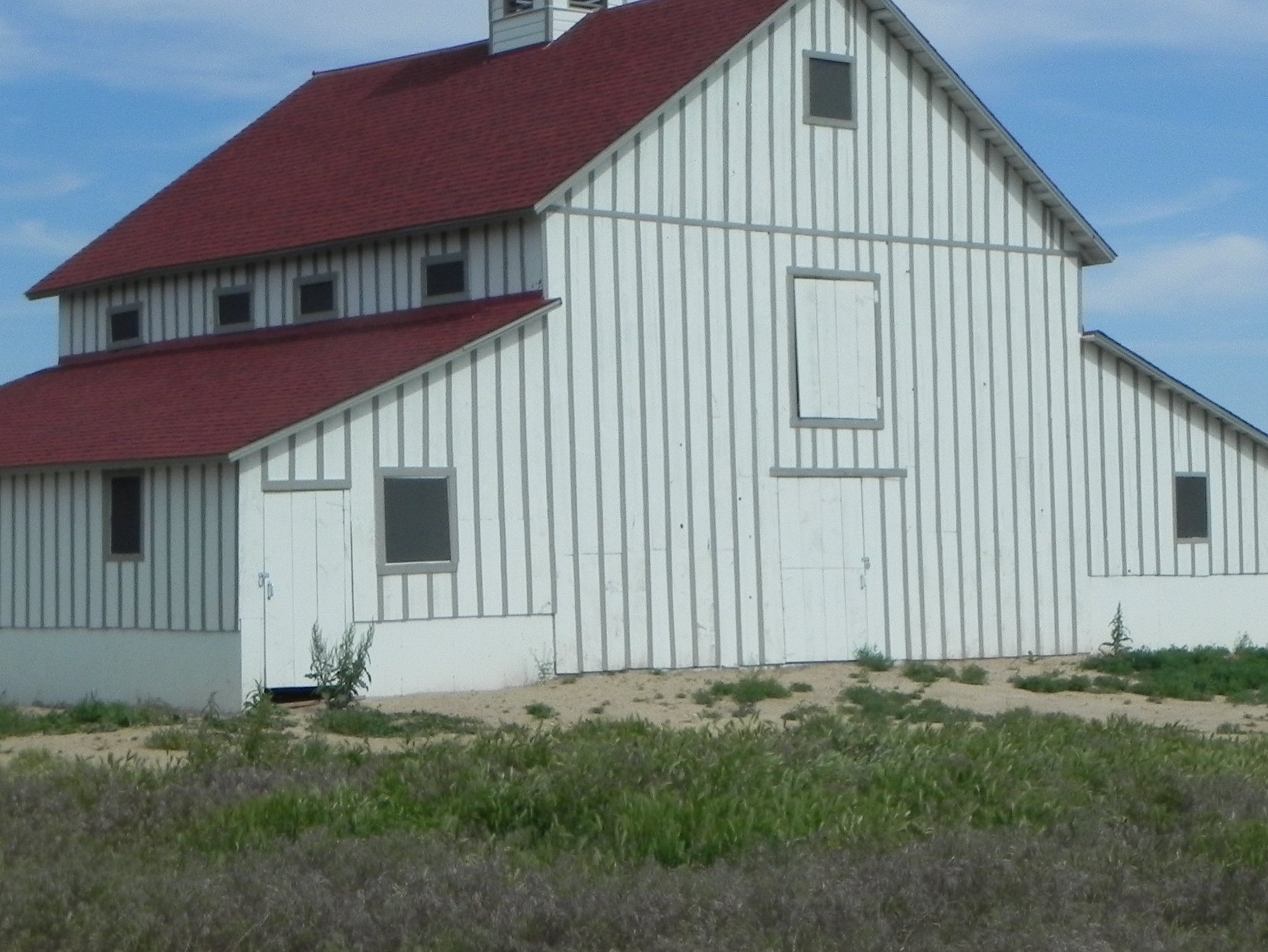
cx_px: 869
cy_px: 428
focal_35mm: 84
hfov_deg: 23.2
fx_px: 3077
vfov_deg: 17.6
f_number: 8
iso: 160
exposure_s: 1/684
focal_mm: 9.2
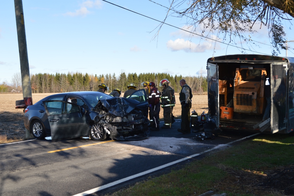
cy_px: 98
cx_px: 147
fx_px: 416
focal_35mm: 51
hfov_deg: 38.9
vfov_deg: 26.4
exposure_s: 1/200
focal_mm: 34
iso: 100
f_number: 6.3
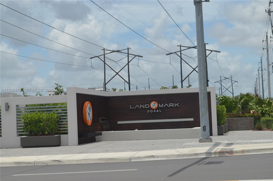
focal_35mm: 82
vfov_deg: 16.5
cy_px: 90
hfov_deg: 24.7
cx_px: 136
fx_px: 624
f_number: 8
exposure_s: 1/250
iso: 140
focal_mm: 55
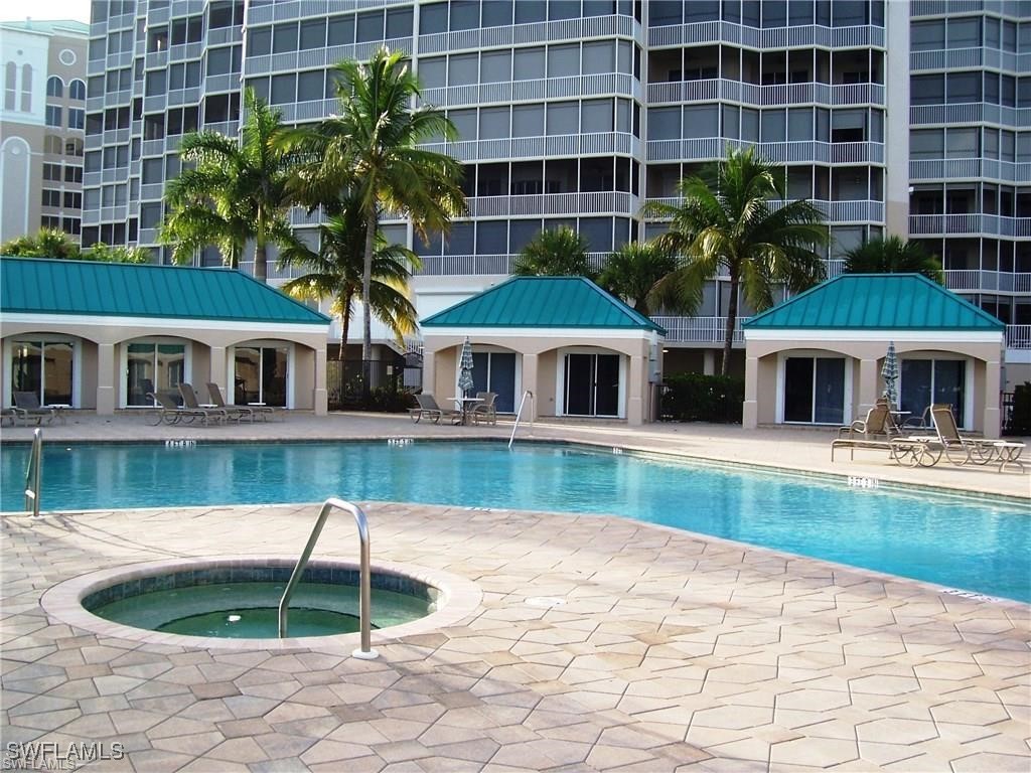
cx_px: 516
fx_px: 1013
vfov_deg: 41.8
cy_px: 386
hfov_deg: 54.0
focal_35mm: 34
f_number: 2.7
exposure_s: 1/350
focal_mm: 5.6
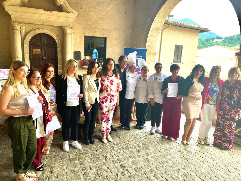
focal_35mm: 26
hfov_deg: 67.3
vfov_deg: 53.1
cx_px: 120
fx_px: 181
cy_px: 90
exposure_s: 1/121
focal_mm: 4.2
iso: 64
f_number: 1.6
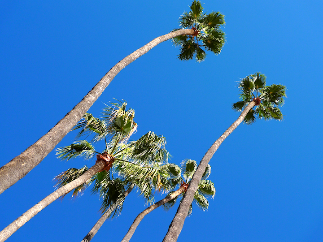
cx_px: 162
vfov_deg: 30.3
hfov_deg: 39.7
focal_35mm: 48
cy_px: 121
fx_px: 448
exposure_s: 1/500
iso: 80
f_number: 3.5
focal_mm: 10.2
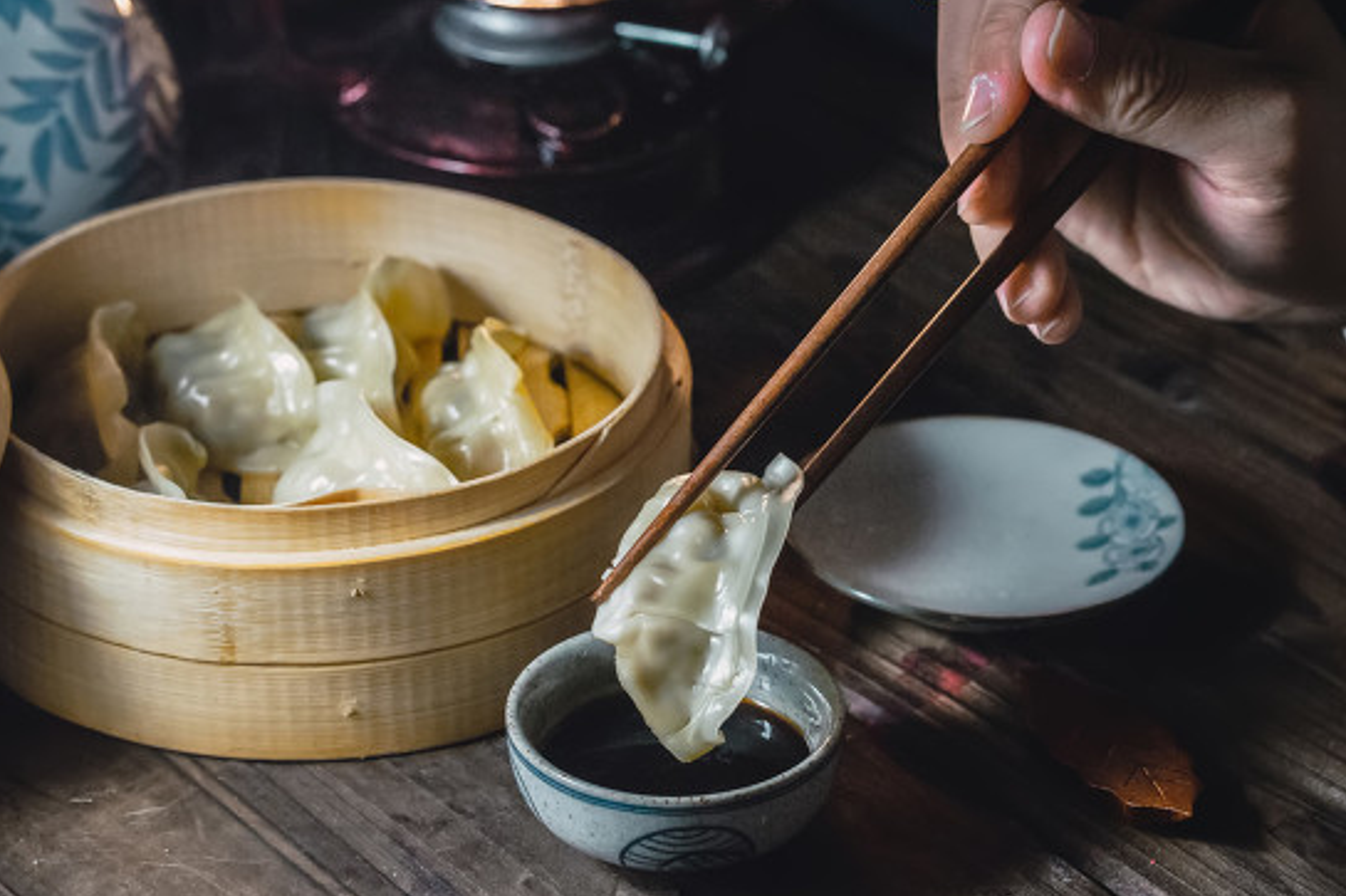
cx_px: 693
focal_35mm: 100
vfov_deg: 13.7
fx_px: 3736
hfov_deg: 20.4
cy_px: 480
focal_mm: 85
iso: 6400
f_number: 7.1
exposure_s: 1/25
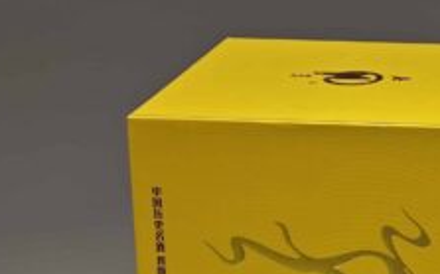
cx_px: 545
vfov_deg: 5.7
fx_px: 2732
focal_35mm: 228
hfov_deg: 9.1
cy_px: 404
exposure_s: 1/100
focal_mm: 10.1
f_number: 2
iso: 160
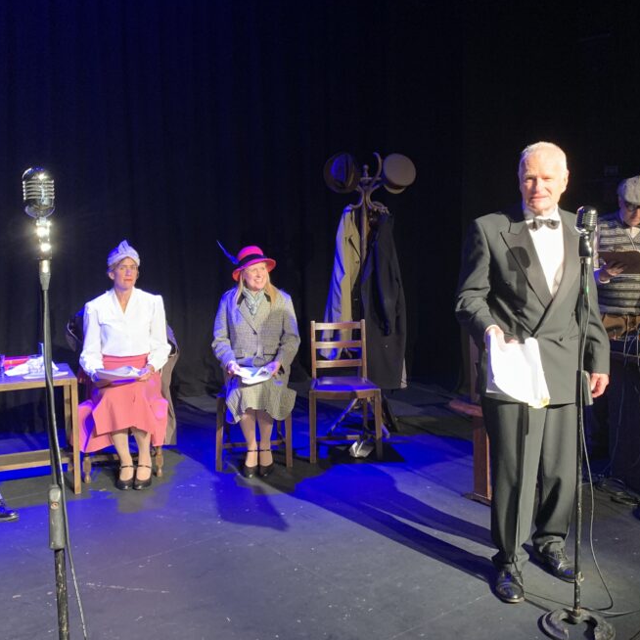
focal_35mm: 36
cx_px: 342
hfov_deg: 46.0
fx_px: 753
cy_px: 288
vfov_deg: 46.0
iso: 400
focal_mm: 4.25
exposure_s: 1/25
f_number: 1.8
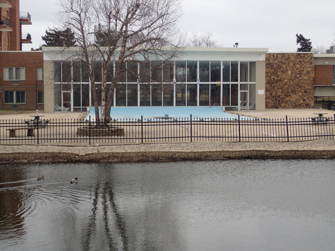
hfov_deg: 31.7
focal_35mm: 61
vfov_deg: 24.0
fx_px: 590
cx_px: 168
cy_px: 126
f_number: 5
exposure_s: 1/160
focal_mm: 11.01
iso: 100
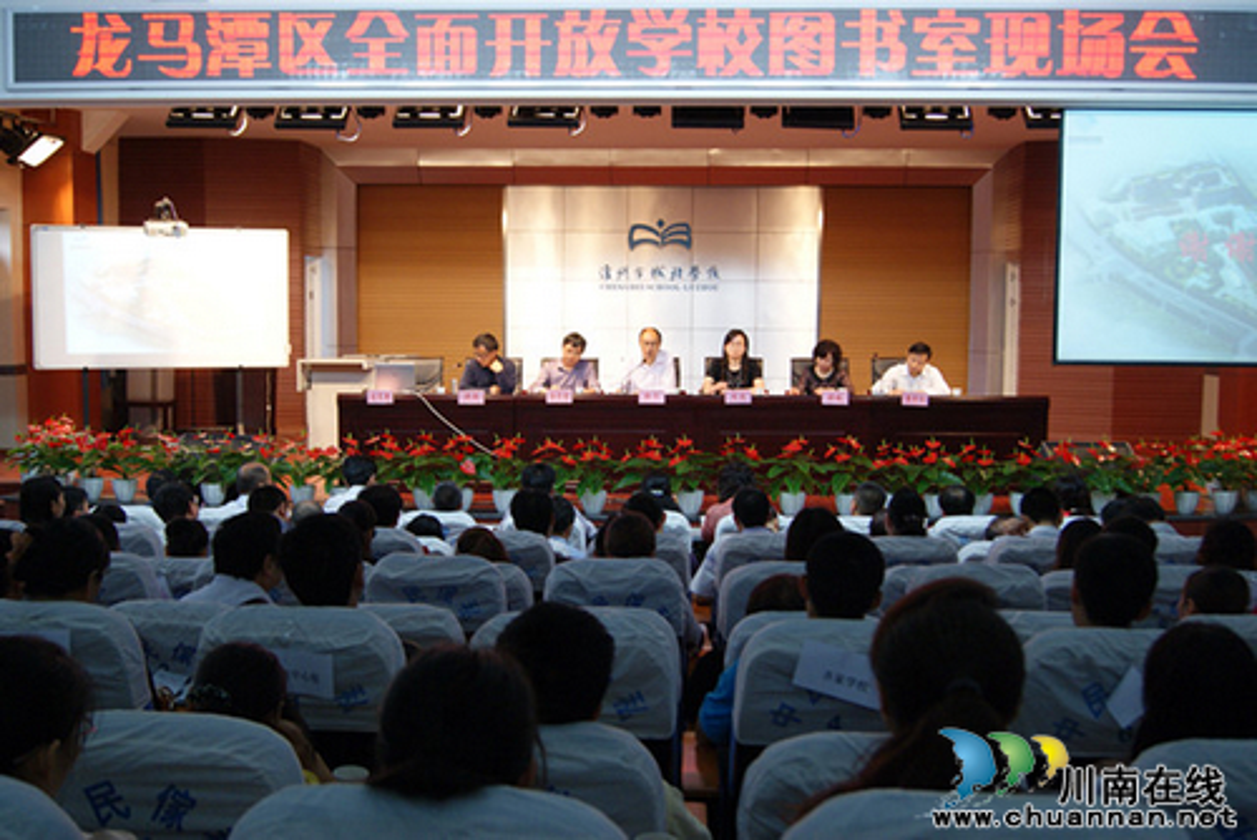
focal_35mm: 42
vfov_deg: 31.9
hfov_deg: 46.4
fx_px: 1467
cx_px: 628
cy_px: 420
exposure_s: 1/40
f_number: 4.5
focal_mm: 28
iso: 400
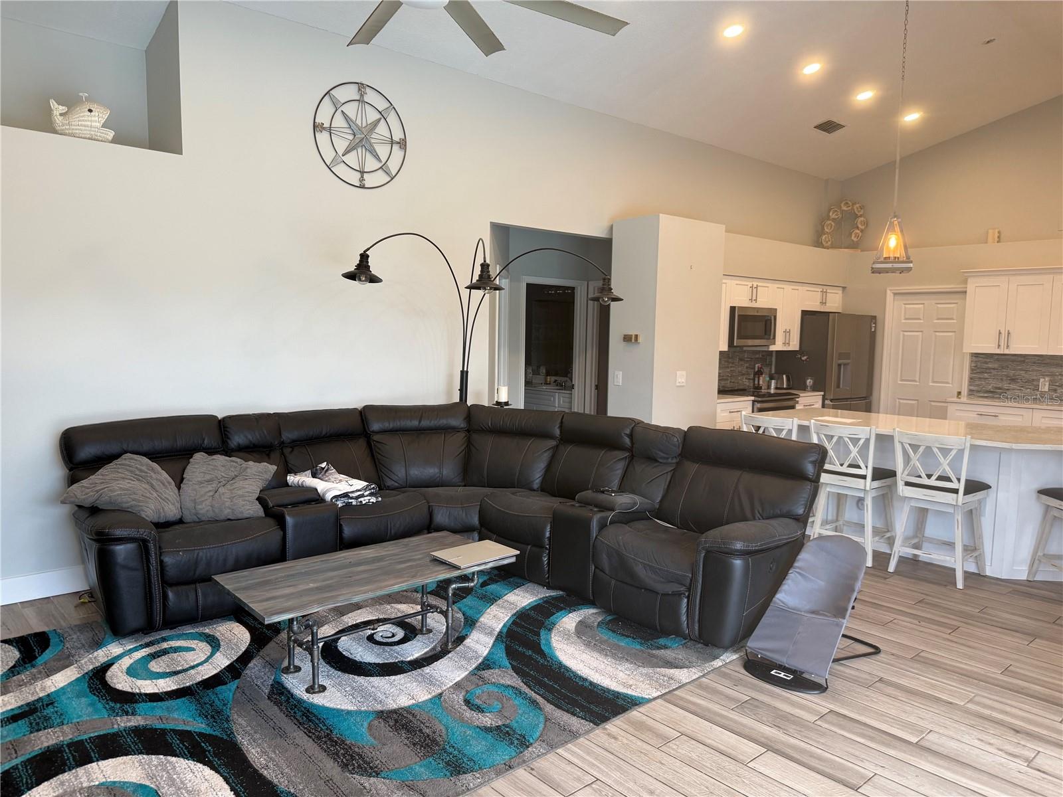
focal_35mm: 24
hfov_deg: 71.6
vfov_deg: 56.8
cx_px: 532
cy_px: 398
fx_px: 737
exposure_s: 1/121
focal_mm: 6.76
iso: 200
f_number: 1.78
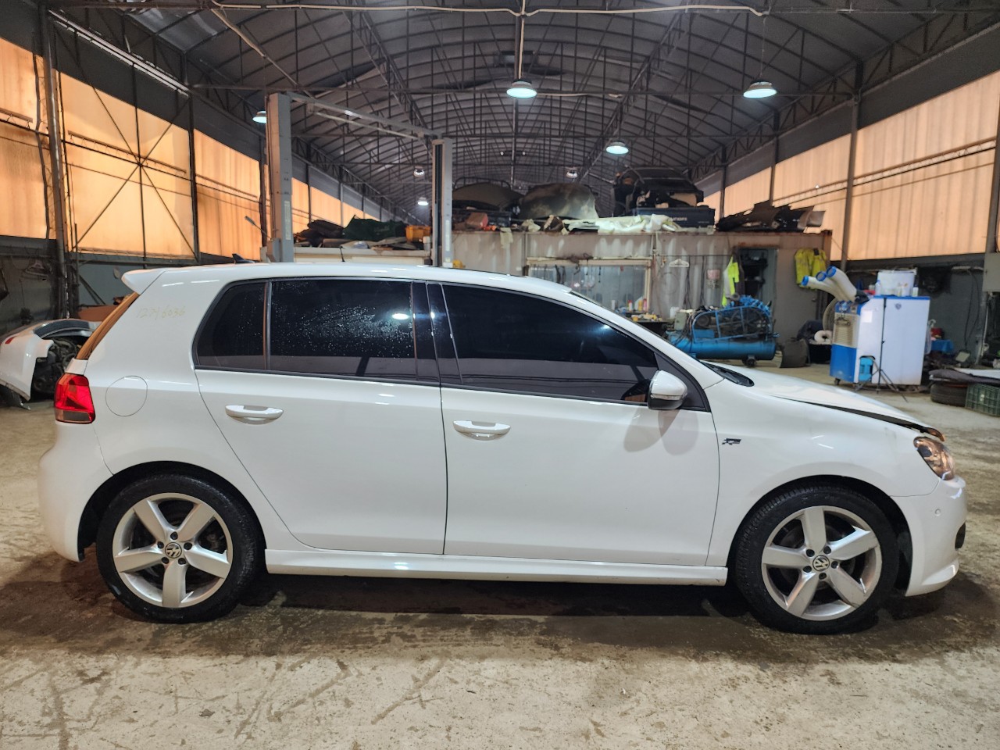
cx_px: 500
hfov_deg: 73.9
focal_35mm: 23
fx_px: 664
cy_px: 375
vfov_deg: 58.9
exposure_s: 1/120
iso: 125
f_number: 1.8
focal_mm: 6.4
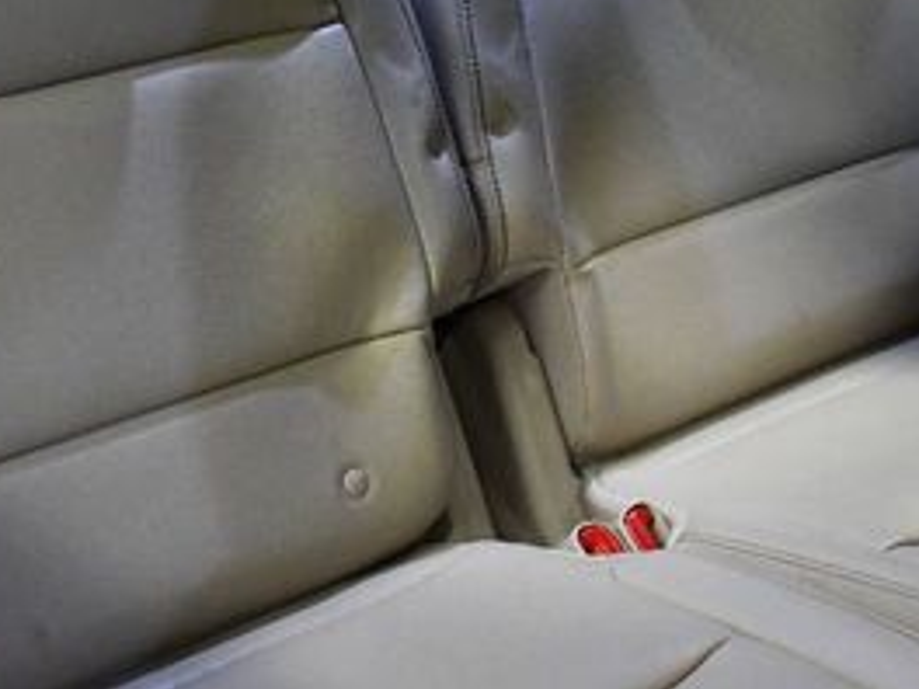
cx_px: 564
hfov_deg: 23.2
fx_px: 2230
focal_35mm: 84
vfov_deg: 17.6
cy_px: 270
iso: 3200
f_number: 3.5
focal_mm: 18
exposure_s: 1/80
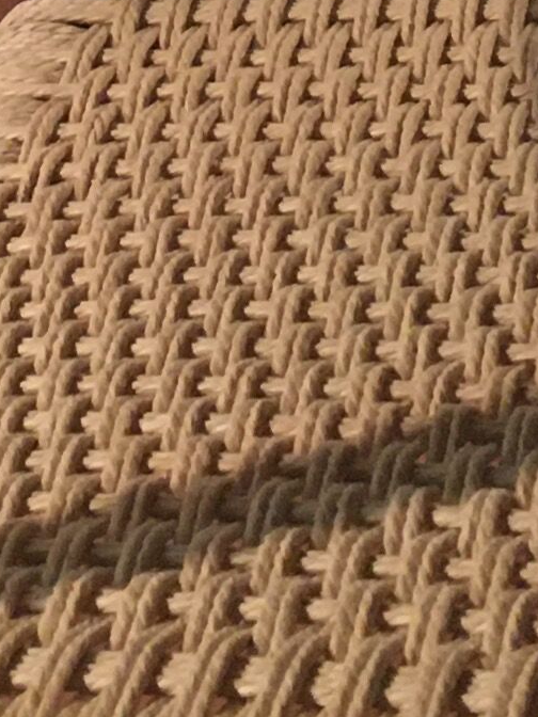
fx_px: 3606
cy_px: -733
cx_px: 157
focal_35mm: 174
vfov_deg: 10.4
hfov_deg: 8.5
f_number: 2.2
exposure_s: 1/33
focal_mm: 4.15
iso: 200
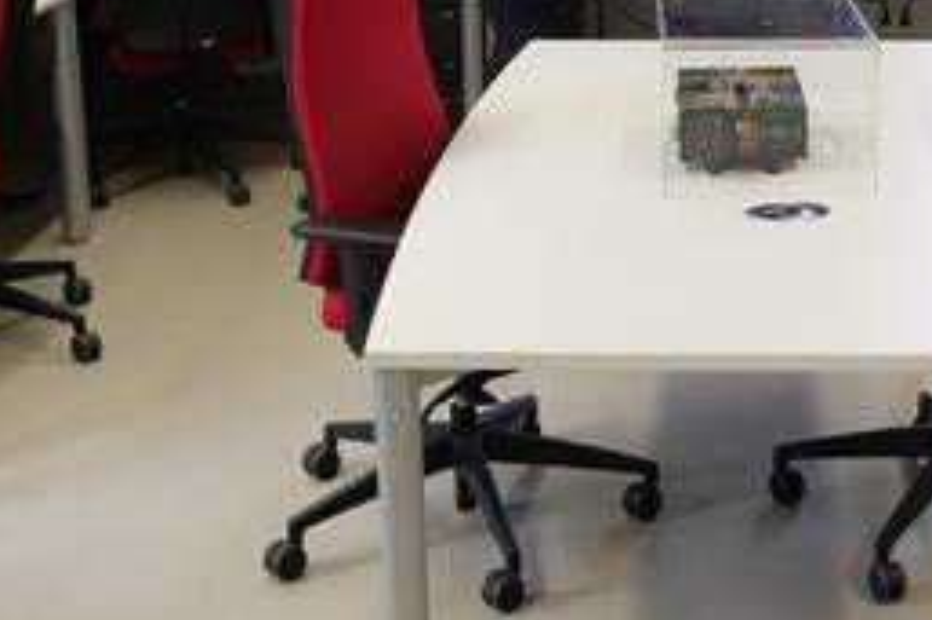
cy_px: 78
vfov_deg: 19.7
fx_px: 1759
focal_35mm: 68
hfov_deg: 29.1
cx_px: 736
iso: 250
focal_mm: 12
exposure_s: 1/60
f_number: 3.5
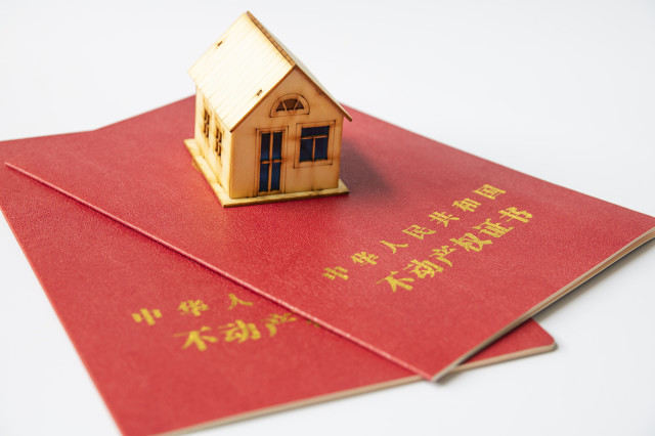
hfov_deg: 23.9
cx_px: 328
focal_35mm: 85
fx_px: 1546
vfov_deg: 16.1
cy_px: 218
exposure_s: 1/15
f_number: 6.3
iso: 200
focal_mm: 85
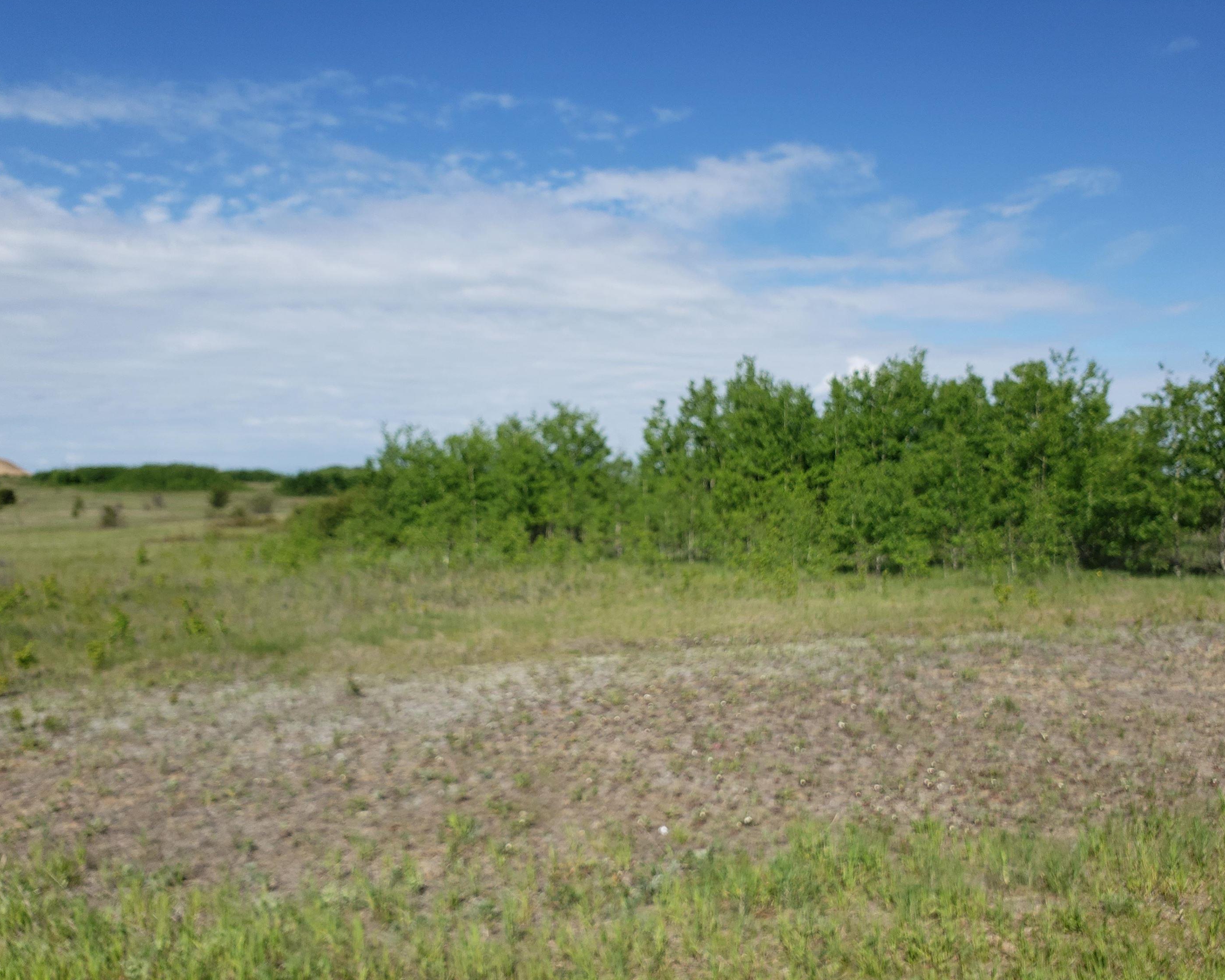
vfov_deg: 51.5
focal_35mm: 28
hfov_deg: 62.2
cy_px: 495
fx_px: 1015
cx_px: 625
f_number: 2.4
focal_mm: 4.3
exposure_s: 1/1784
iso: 50
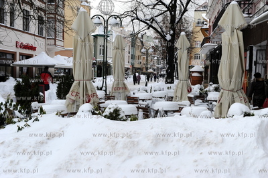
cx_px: 134
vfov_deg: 28.0
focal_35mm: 48
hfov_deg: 41.1
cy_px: 89
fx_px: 357
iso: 400
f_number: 8
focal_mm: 48
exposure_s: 1/250
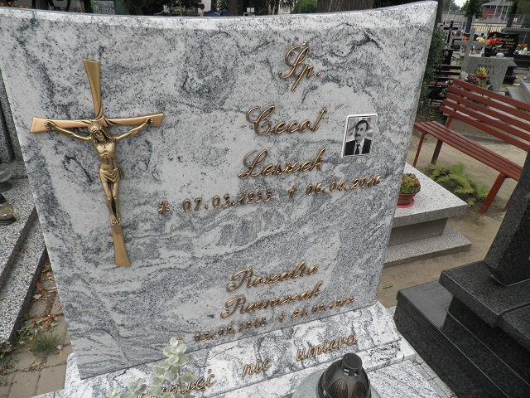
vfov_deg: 56.8
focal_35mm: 24
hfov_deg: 71.6
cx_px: 265
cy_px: 199
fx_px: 367
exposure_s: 1/80
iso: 64
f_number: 8.3
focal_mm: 4.3
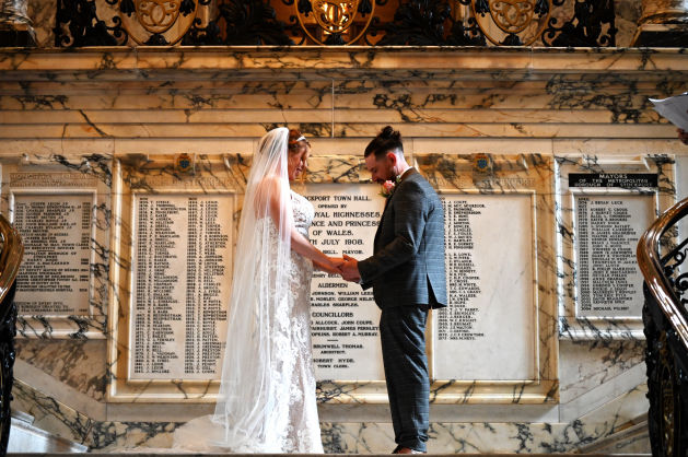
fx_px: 1489
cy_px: 228
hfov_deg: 26.0
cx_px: 344
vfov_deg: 17.5
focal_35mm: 78
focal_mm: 78
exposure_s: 1/250
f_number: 2.8
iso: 2500
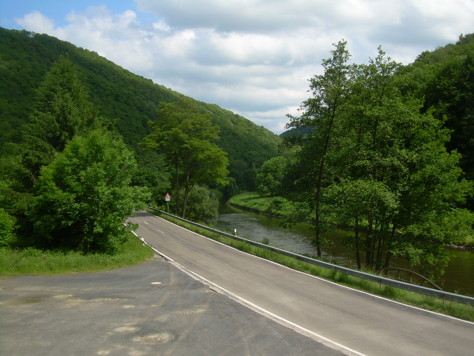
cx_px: 237
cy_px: 178
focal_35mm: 38
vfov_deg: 37.7
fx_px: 520
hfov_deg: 49.0
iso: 50
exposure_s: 1/421
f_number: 4.6
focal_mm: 6.3
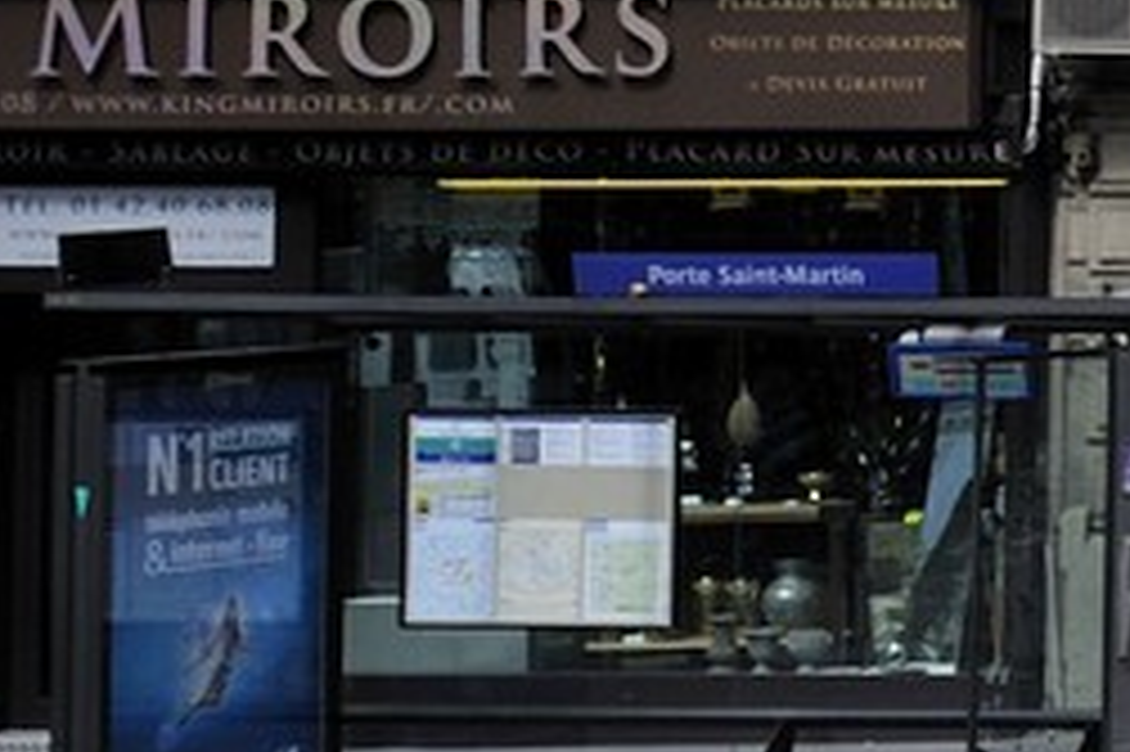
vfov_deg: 8.1
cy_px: -1241
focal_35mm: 153
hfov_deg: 9.6
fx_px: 4799
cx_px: 3597
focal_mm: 24
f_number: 11
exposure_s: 1/200
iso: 200
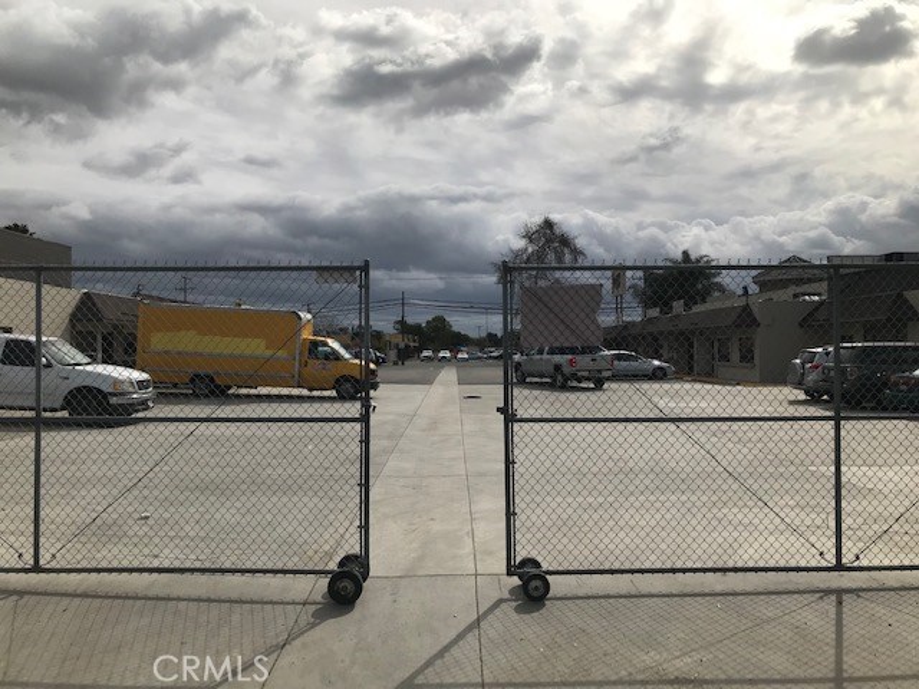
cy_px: 344
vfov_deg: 49.7
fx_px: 743
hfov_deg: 63.4
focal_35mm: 28
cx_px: 460
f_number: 1.8
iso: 20
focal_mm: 3.99
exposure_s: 1/8772
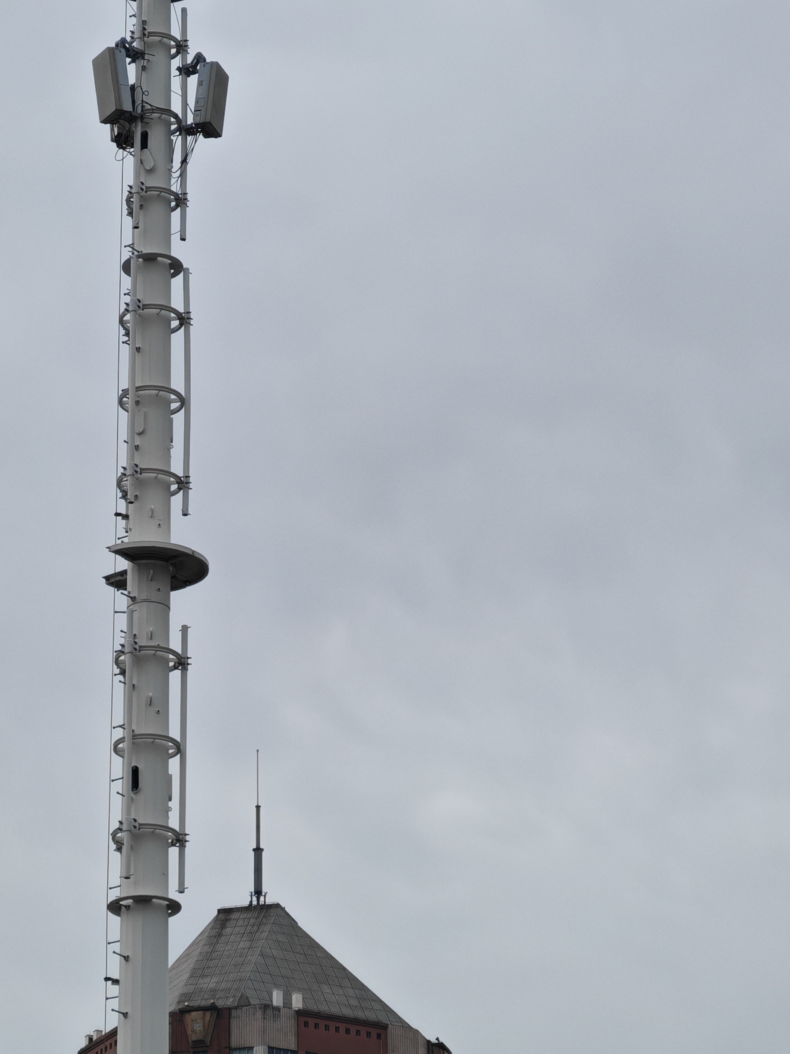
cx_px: 186
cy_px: 474
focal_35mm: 136
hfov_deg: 10.9
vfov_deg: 14.5
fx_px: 4139
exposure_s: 1/870
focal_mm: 8.67
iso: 50
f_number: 2.4
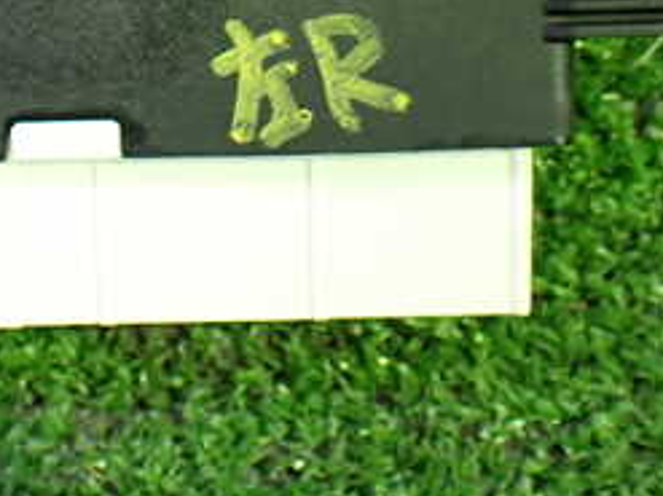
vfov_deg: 19.4
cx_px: 64
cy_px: -24
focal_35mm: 73
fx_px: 1397
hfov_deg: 25.8
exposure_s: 1/40
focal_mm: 5.4
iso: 800
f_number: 2.3
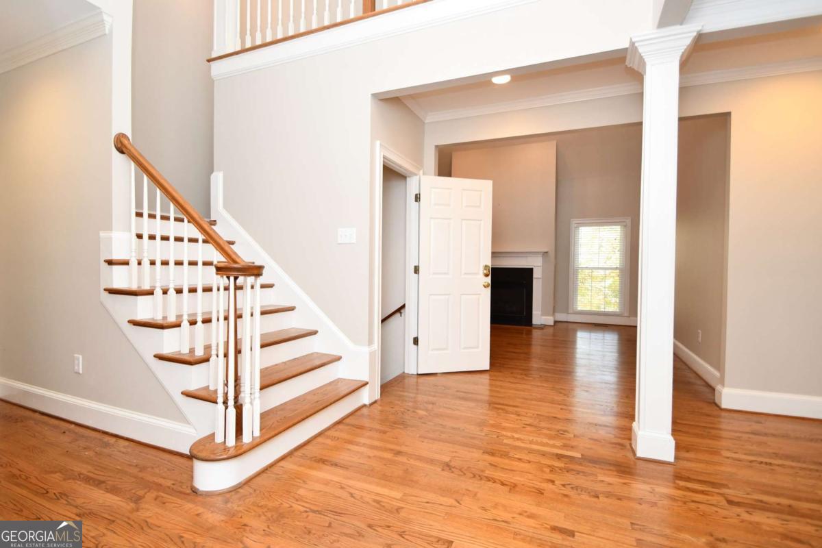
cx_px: 411
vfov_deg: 77.3
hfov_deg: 100.4
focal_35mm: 15
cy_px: 274
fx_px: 342
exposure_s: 1/60
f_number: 4
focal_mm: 10
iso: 800
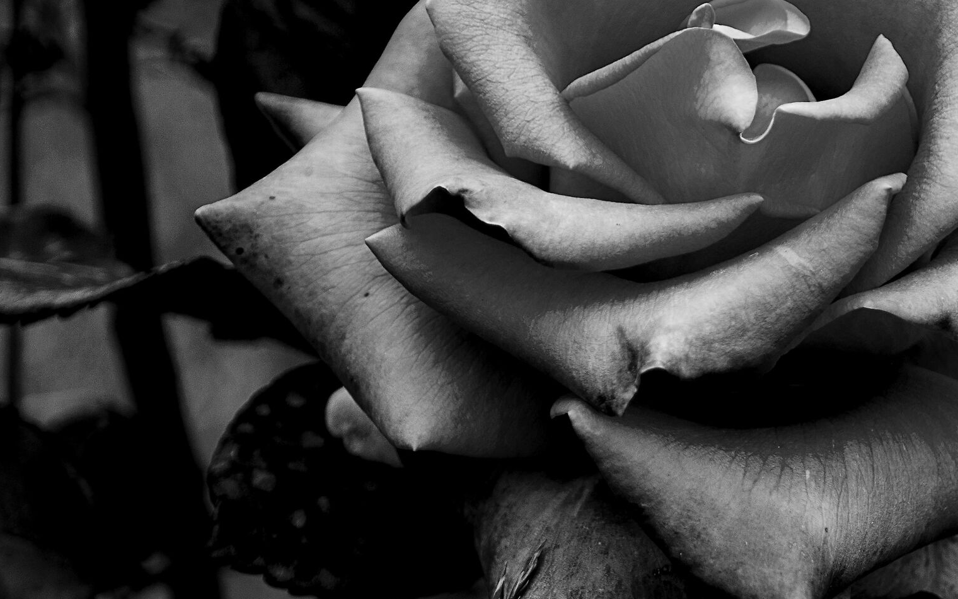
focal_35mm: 205
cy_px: 311
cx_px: 724
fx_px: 5347
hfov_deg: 10.2
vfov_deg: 6.4
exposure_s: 1/200
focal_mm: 85
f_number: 5.6
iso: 200
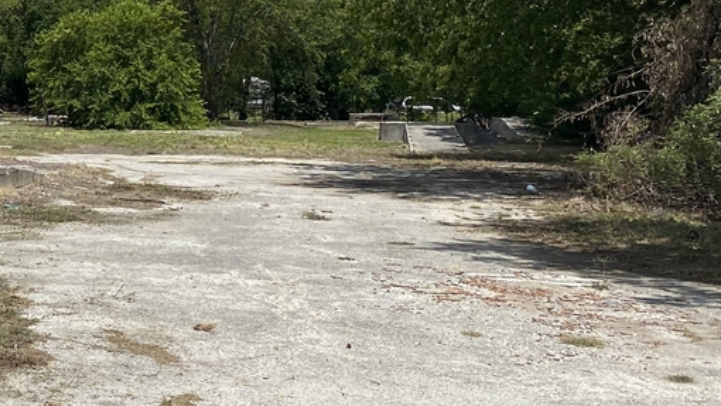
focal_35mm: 80
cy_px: 4
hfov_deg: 23.9
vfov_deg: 14.9
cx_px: -172
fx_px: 1530
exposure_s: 1/4608
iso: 32
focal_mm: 4.25
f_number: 1.8
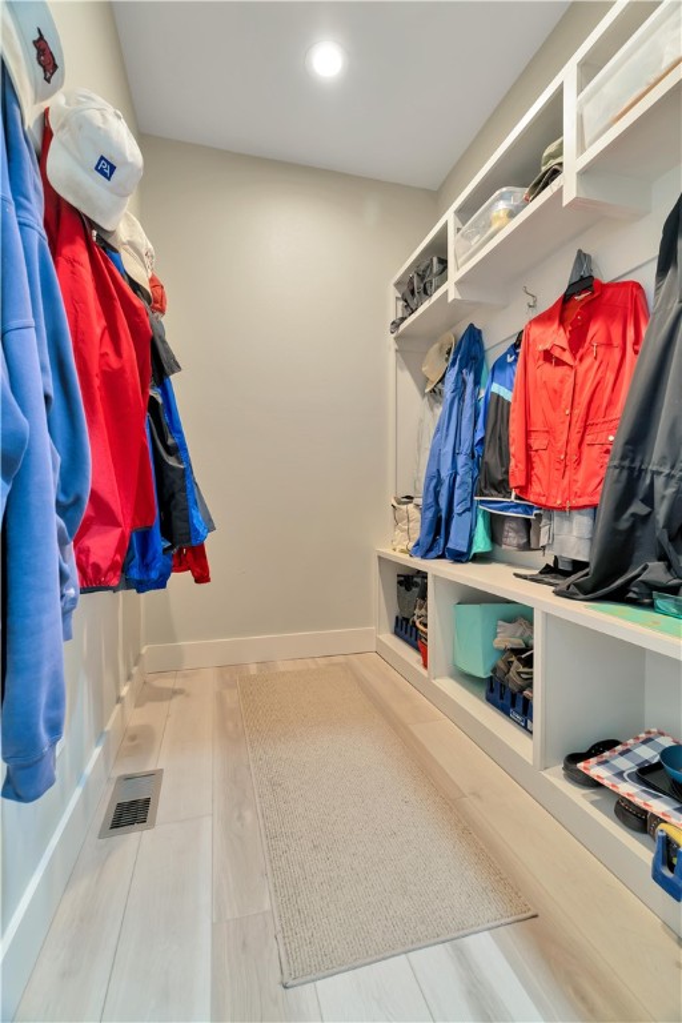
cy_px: 512
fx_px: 455
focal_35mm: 16
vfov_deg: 96.7
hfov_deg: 73.7
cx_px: 341
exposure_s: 1
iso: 80
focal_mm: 16
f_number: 7.1
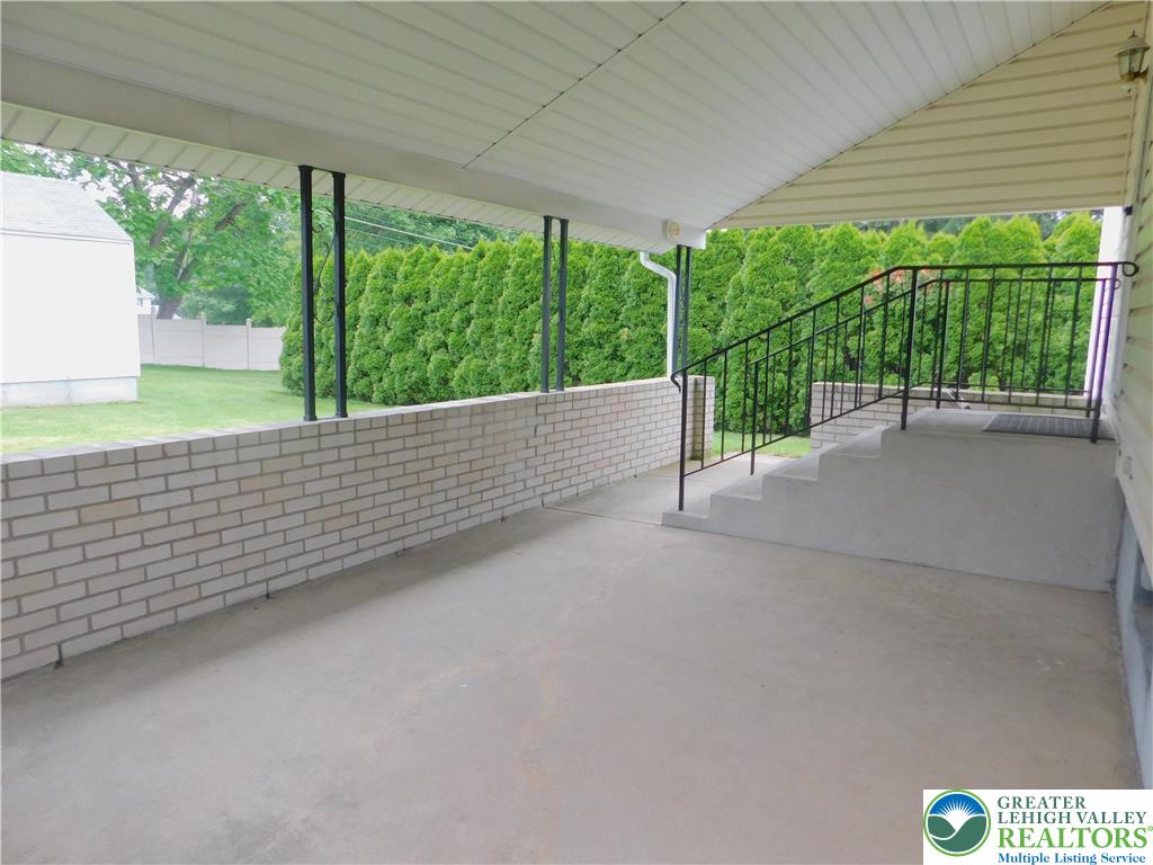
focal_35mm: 23
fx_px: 766
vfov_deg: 58.9
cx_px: 576
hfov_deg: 73.9
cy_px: 432
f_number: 3
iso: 140
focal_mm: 4
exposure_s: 1/30
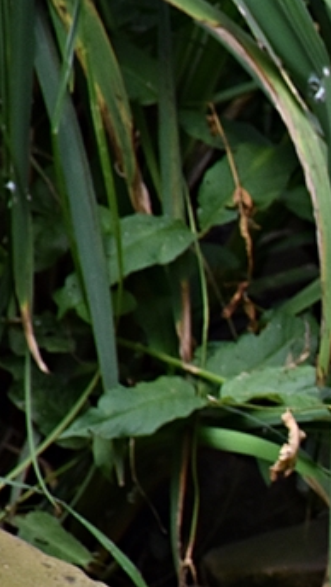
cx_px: 817
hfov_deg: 1.9
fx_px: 10185
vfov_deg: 3.3
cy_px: 450
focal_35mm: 654
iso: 1000
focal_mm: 140
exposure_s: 1/500
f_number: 5.6
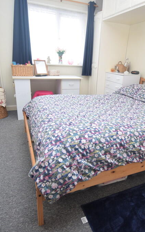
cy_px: 116
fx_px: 146
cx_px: 82
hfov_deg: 52.8
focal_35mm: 23
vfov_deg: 77.2
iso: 560
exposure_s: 1/60
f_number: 4.5
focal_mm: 10
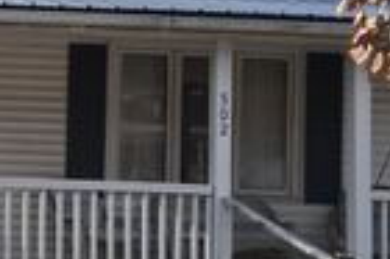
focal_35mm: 129
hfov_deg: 15.1
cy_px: 202
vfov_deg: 10.6
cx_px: -134
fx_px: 1396
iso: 200
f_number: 9
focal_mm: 24
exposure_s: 1/320
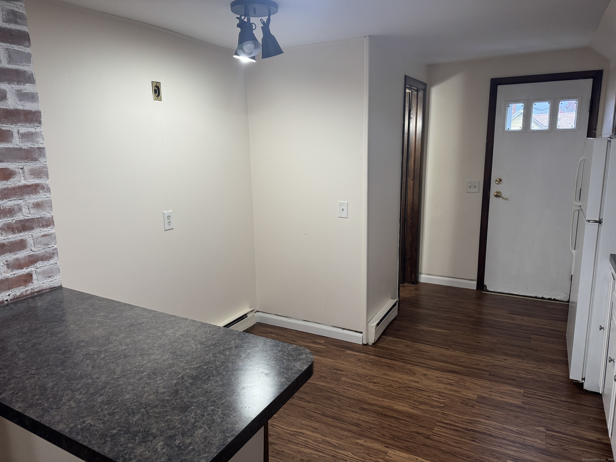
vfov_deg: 56.8
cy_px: 231
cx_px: 308
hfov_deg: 71.6
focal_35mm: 24
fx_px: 427
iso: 200
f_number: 1.78
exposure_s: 1/120
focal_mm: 6.76
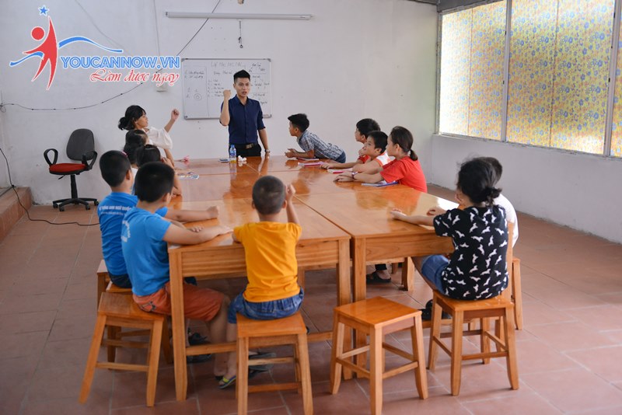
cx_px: 311
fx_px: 657
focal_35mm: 38
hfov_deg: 50.7
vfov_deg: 35.1
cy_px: 208
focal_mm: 38
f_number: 2.8
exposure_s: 1/320
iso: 1250
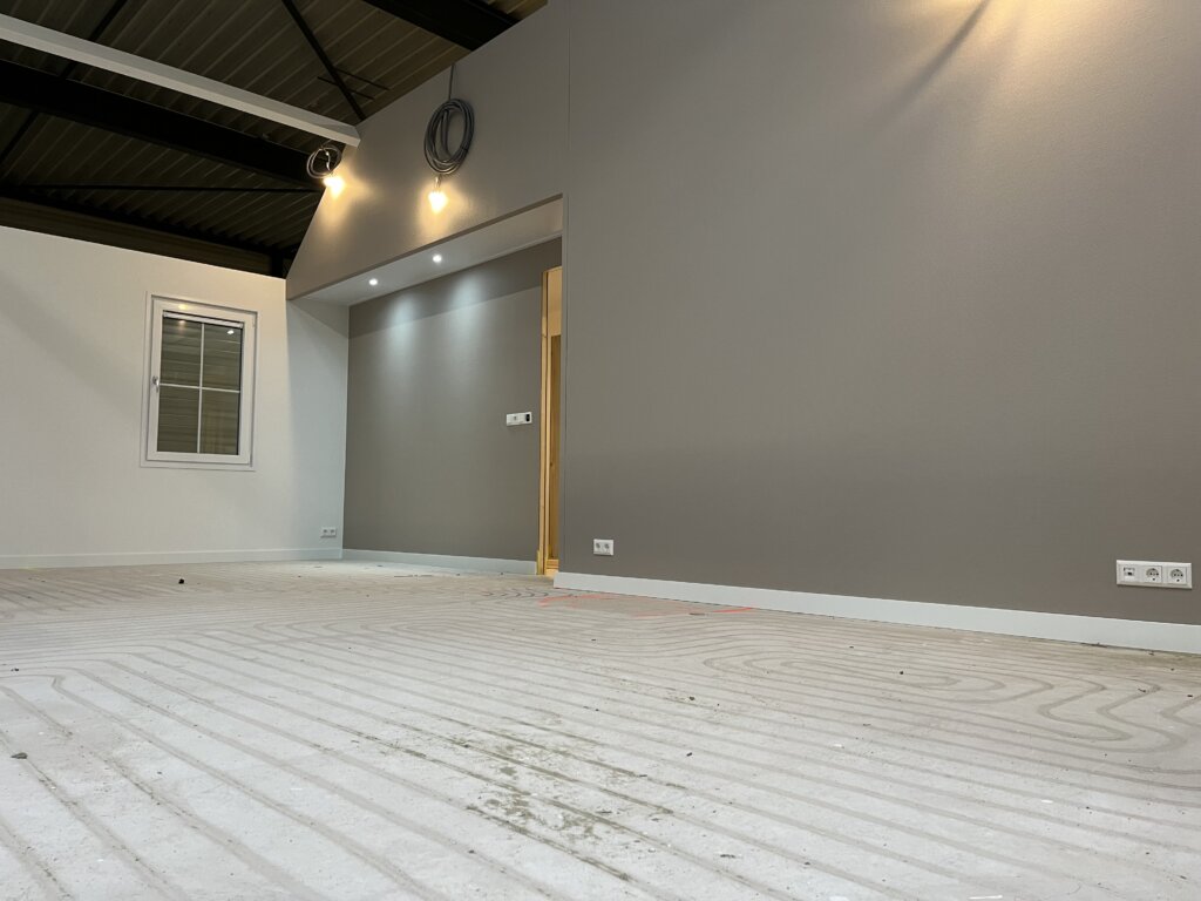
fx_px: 902
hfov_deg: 67.3
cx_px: 600
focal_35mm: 26
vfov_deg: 53.1
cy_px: 450
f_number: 1.6
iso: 100
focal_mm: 5.1
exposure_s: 1/50
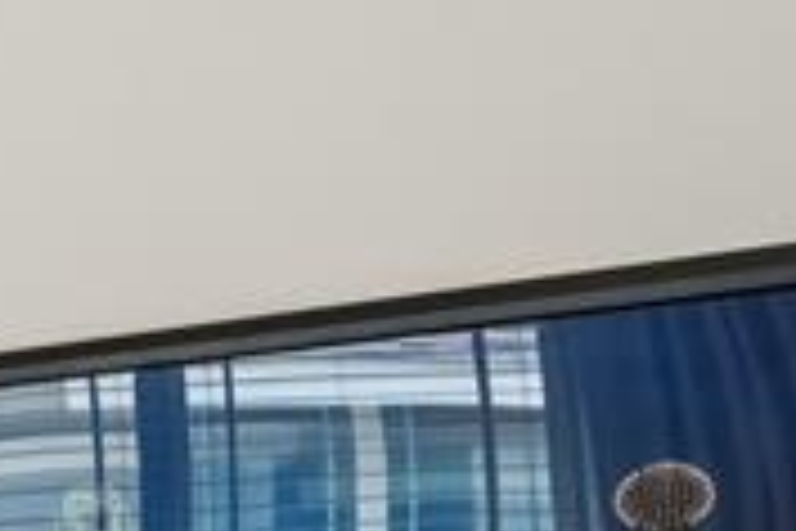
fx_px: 1791
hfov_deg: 14.1
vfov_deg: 15.9
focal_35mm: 81
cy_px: 702
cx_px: -1219
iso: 400
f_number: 8
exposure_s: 1/20
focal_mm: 14
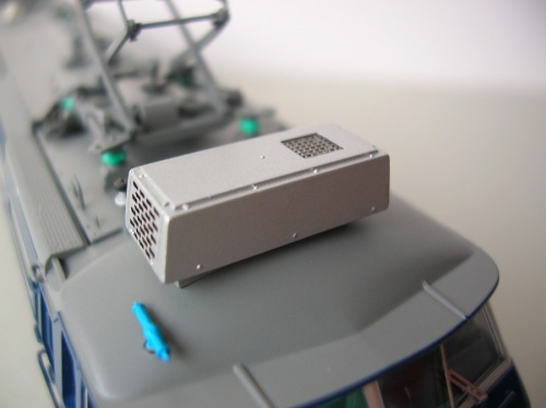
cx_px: 273
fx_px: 552
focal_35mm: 35
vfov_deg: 40.6
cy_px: 204
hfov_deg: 52.7
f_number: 2.8
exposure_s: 1/22.4
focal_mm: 5.8
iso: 50
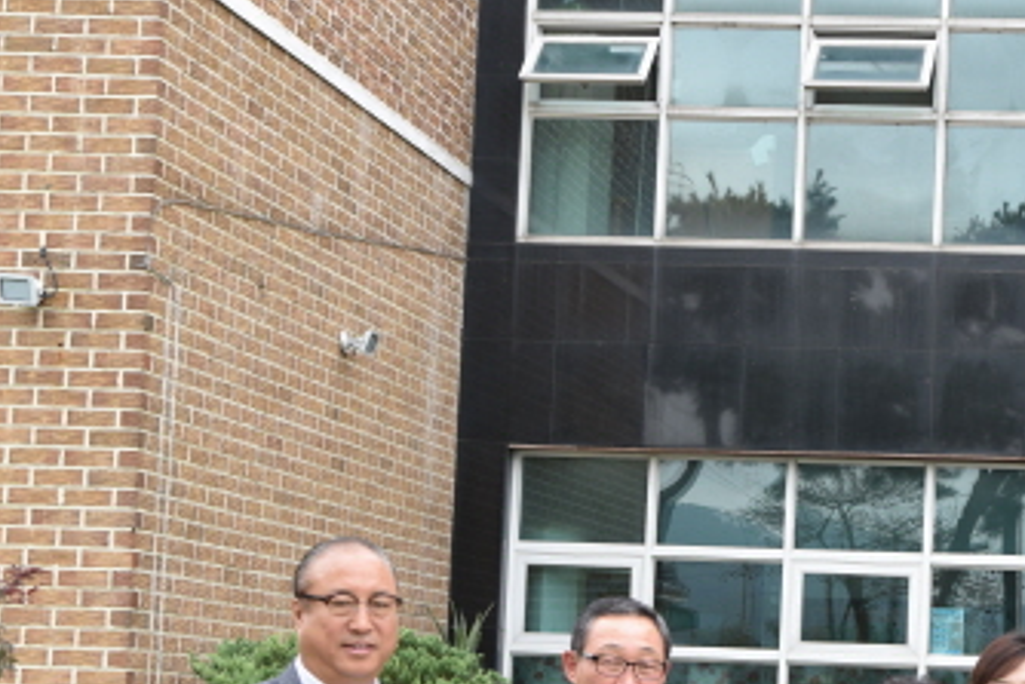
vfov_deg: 15.0
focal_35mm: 91
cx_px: 1089
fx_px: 2592
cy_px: 538
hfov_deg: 21.4
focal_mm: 38
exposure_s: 1/100
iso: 100
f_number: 5.6
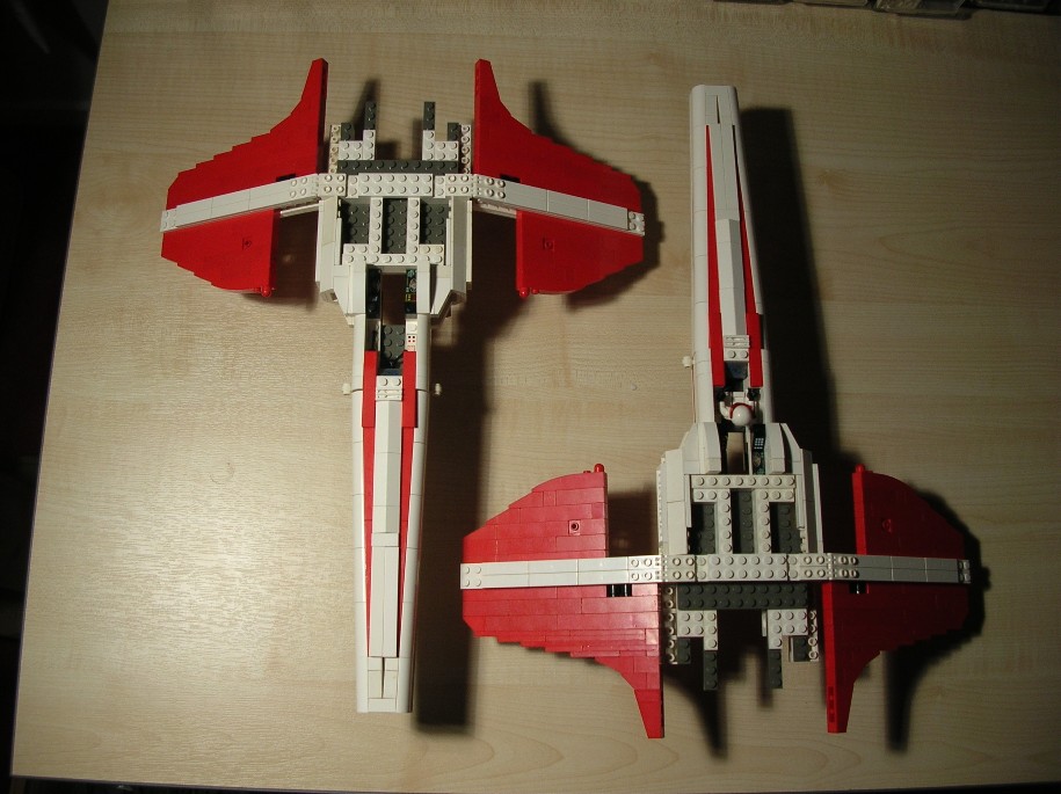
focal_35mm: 35
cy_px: 397
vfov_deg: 40.7
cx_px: 530
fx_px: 1072
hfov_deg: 52.7
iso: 50
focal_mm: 5.8
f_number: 2.8
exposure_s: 1/279
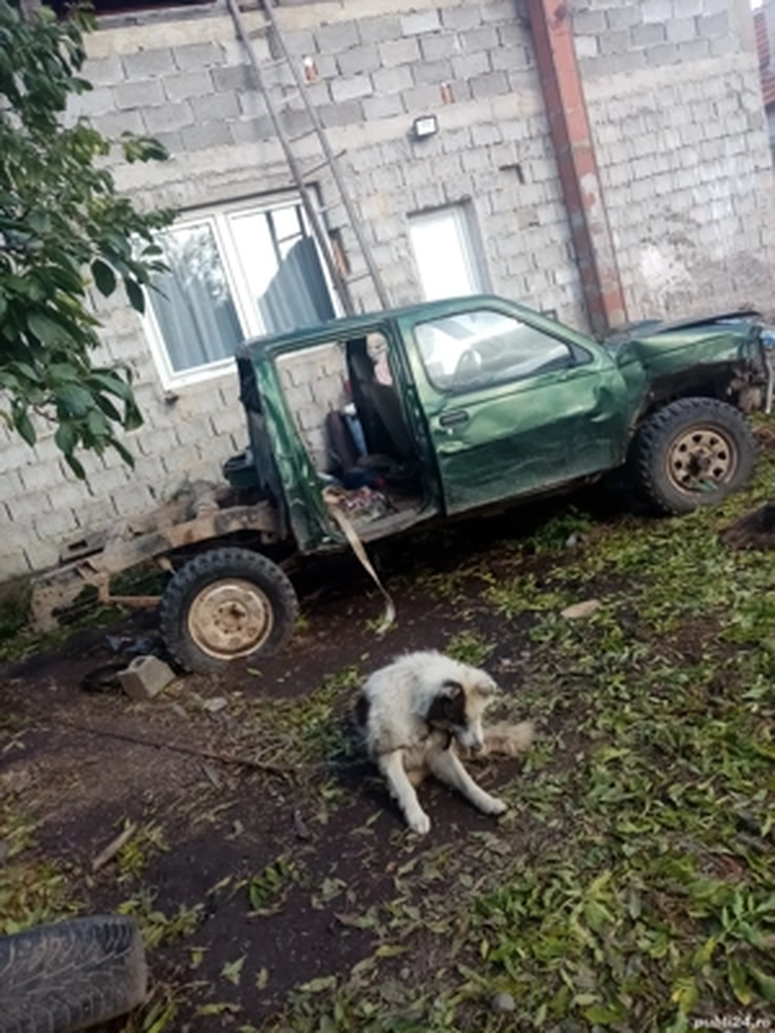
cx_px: 388
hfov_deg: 53.1
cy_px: 516
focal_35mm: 26
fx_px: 776
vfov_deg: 67.3
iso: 102
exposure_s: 1/201
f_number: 1.8
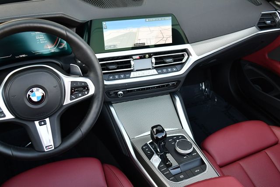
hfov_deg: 48.4
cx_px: 140
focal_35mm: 40
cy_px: 94
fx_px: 311
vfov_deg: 33.5
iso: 500
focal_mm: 20
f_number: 3.8
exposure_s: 1/250
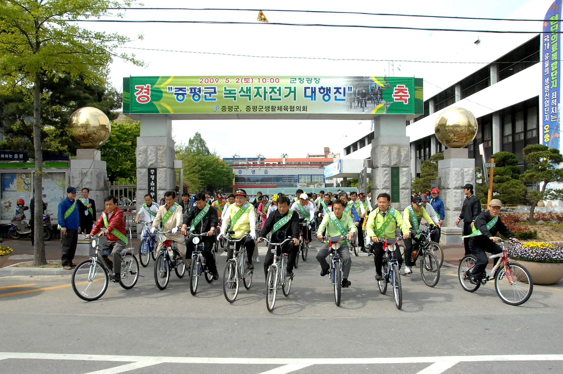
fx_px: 422
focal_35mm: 27
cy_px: 187
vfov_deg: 47.8
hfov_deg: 67.4
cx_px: 282
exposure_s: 1/500
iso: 800
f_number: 11
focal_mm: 18
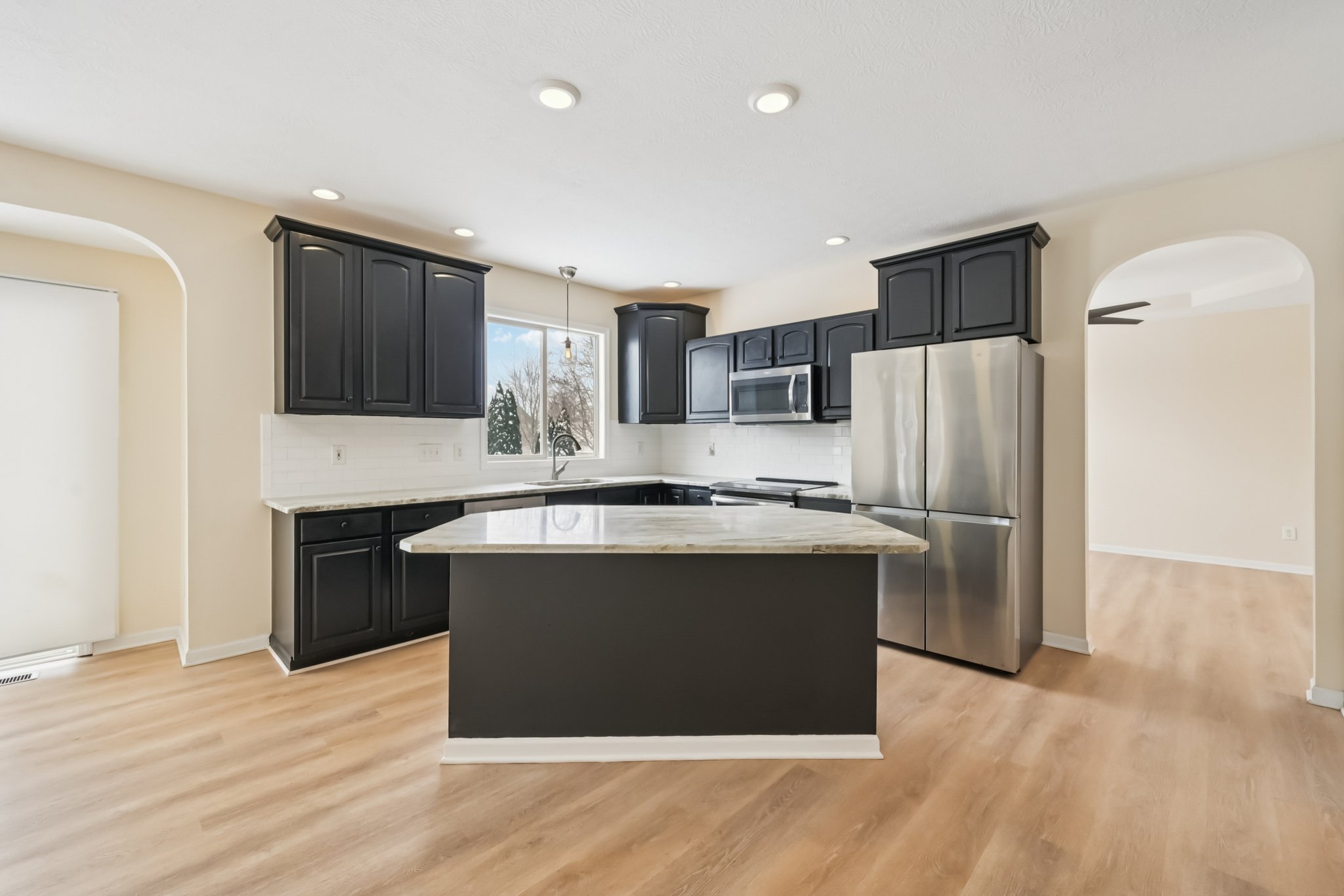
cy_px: 448
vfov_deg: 79.2
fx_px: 541
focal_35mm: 14
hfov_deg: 102.3
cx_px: 672
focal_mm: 14.5
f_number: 8
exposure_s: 1/100
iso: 500
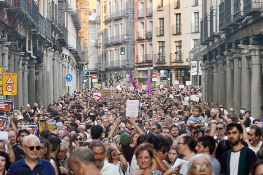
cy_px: 88
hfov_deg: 13.1
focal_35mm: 157
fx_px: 1147
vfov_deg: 8.7
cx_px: 132
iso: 400
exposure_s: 1/100
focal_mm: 105
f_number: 6.3
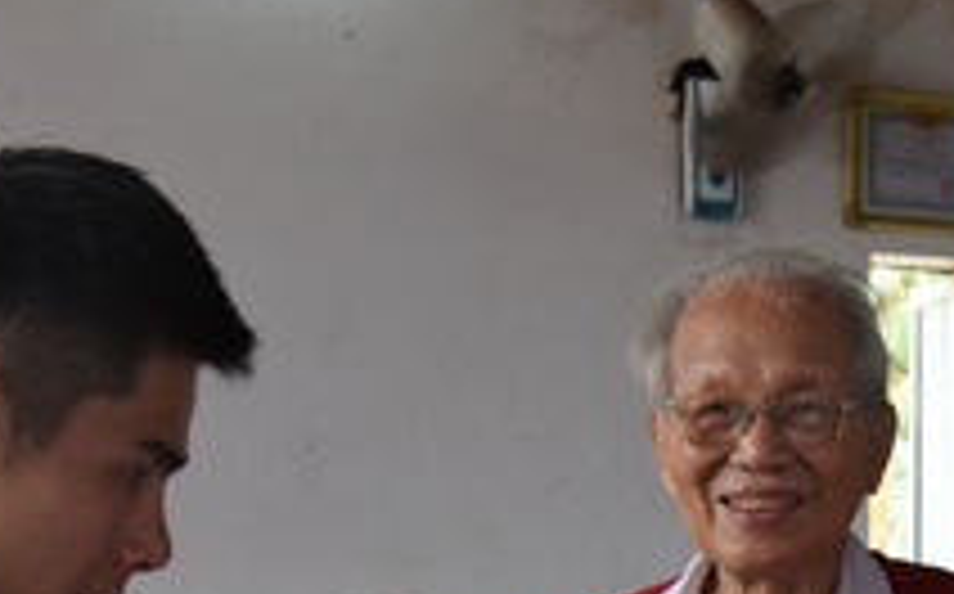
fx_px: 3091
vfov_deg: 10.6
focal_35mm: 119
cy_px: 914
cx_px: 891
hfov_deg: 17.2
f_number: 6.3
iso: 1000
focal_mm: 38
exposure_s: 1/100
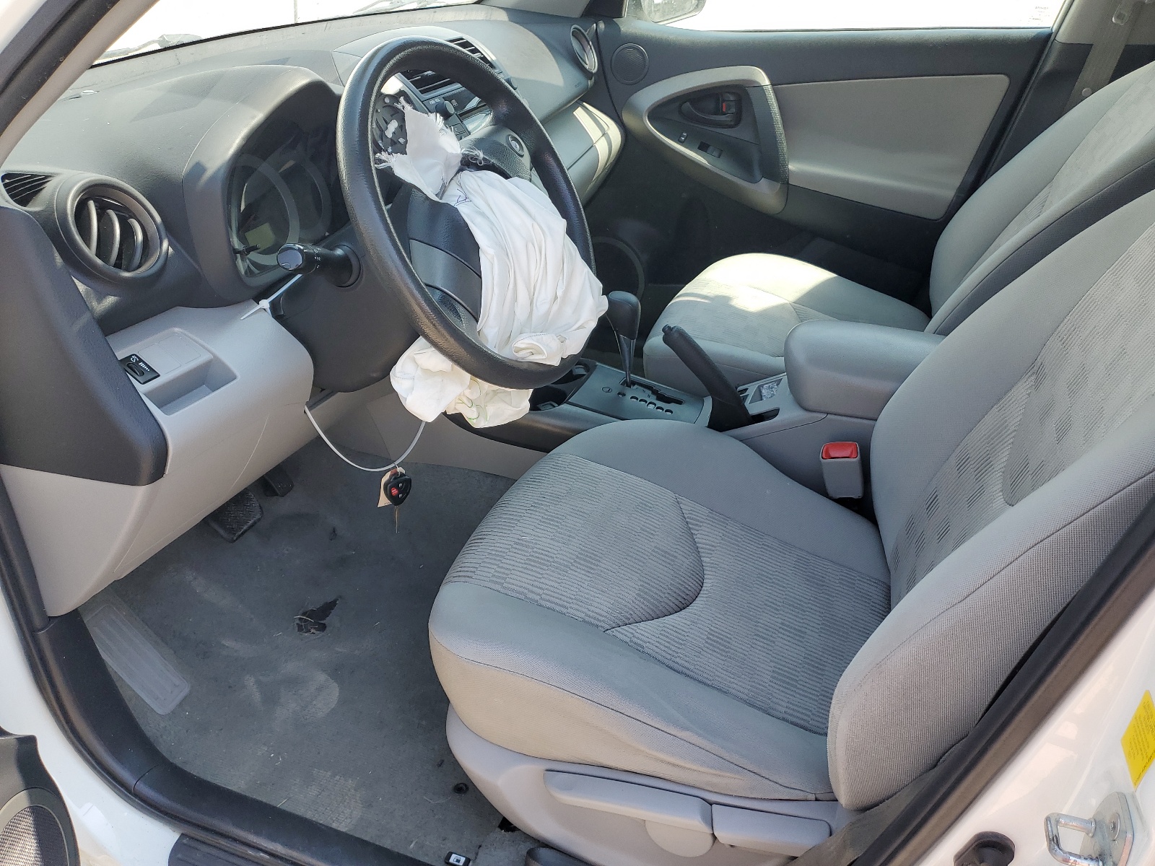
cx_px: 578
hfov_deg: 67.3
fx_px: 868
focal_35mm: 26
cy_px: 433
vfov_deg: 53.1
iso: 50
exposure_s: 1/588
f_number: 1.5
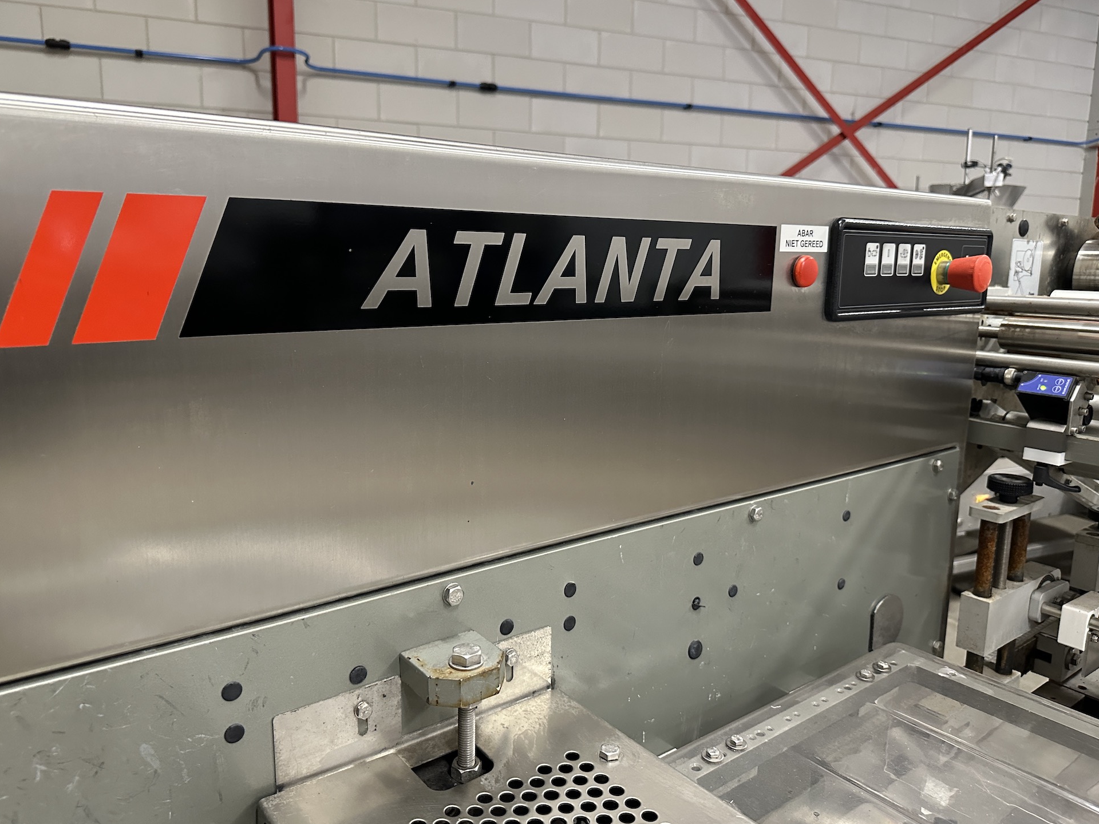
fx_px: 794
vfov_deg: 54.9
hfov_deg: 69.4
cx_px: 535
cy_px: 407
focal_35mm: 25
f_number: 1.78
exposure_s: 1/50
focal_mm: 6.86
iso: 500
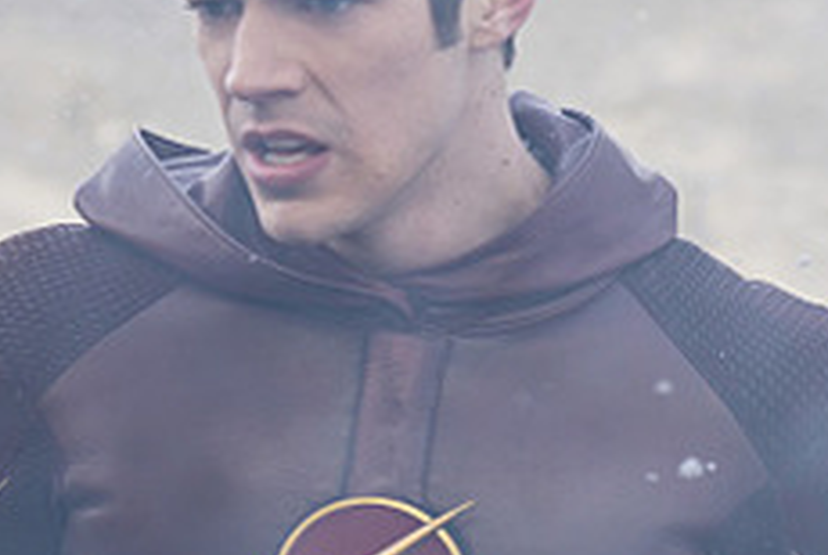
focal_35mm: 237
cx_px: 155
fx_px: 5458
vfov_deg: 5.8
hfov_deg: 8.7
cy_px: 364
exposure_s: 1/250
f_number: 4.5
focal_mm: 70
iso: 320
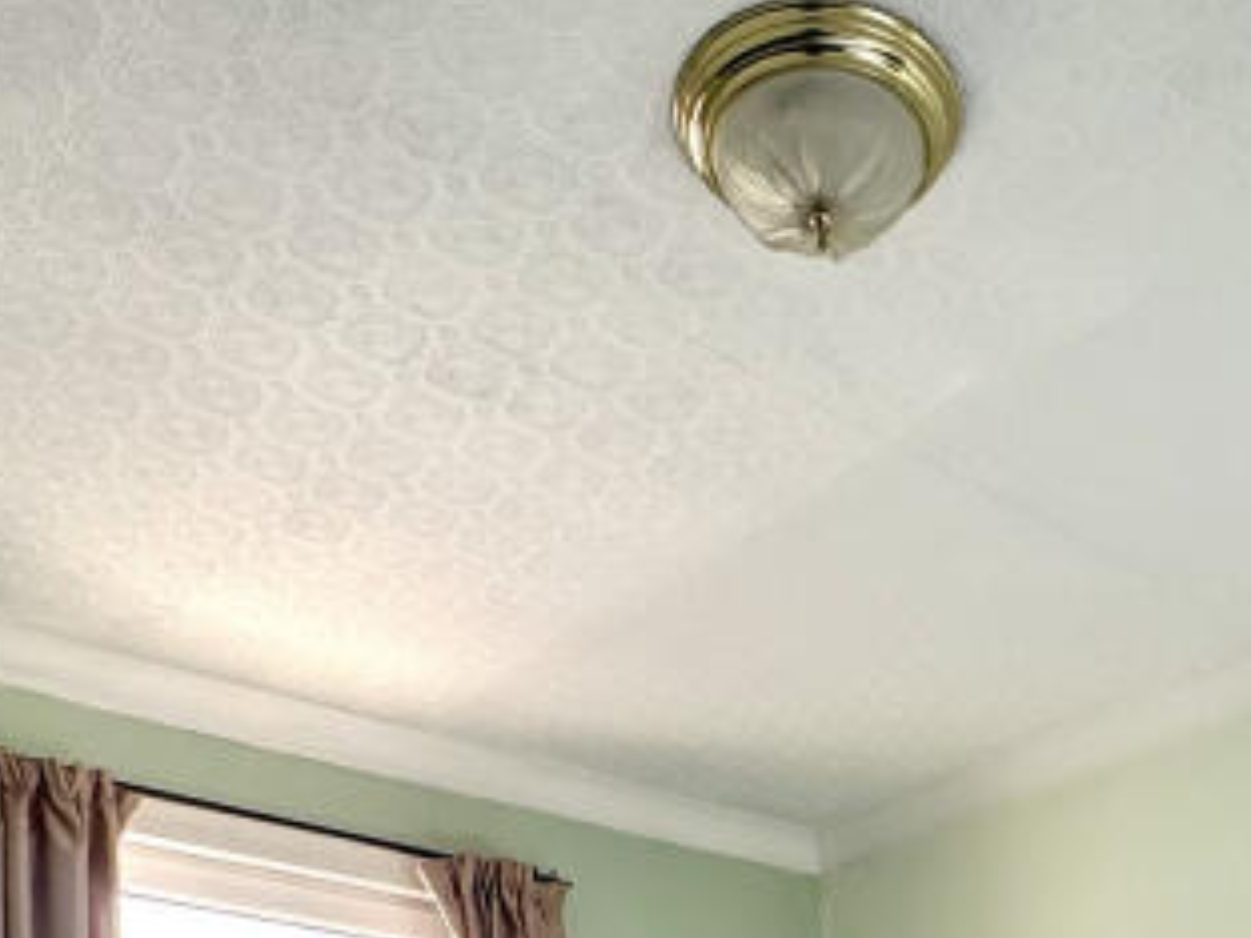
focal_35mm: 46
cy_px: 1439
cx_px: 934
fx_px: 1662
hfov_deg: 40.1
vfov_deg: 24.1
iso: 40
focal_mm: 2.22
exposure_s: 1/214
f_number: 2.2
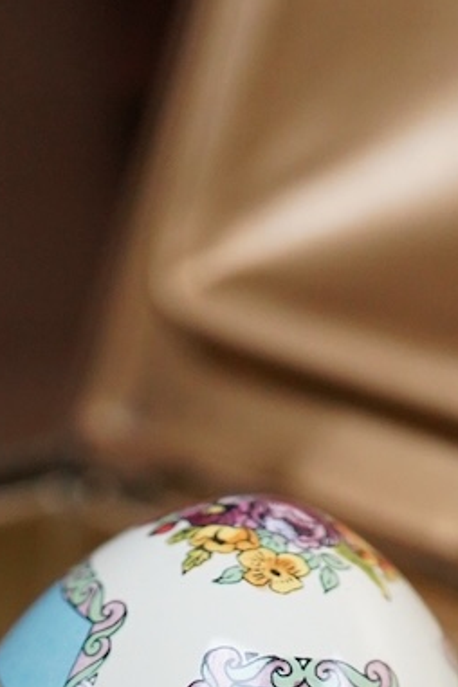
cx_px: 220
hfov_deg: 10.3
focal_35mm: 133
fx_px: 2538
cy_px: 996
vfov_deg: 14.5
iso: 2500
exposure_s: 1/640
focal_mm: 30
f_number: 4
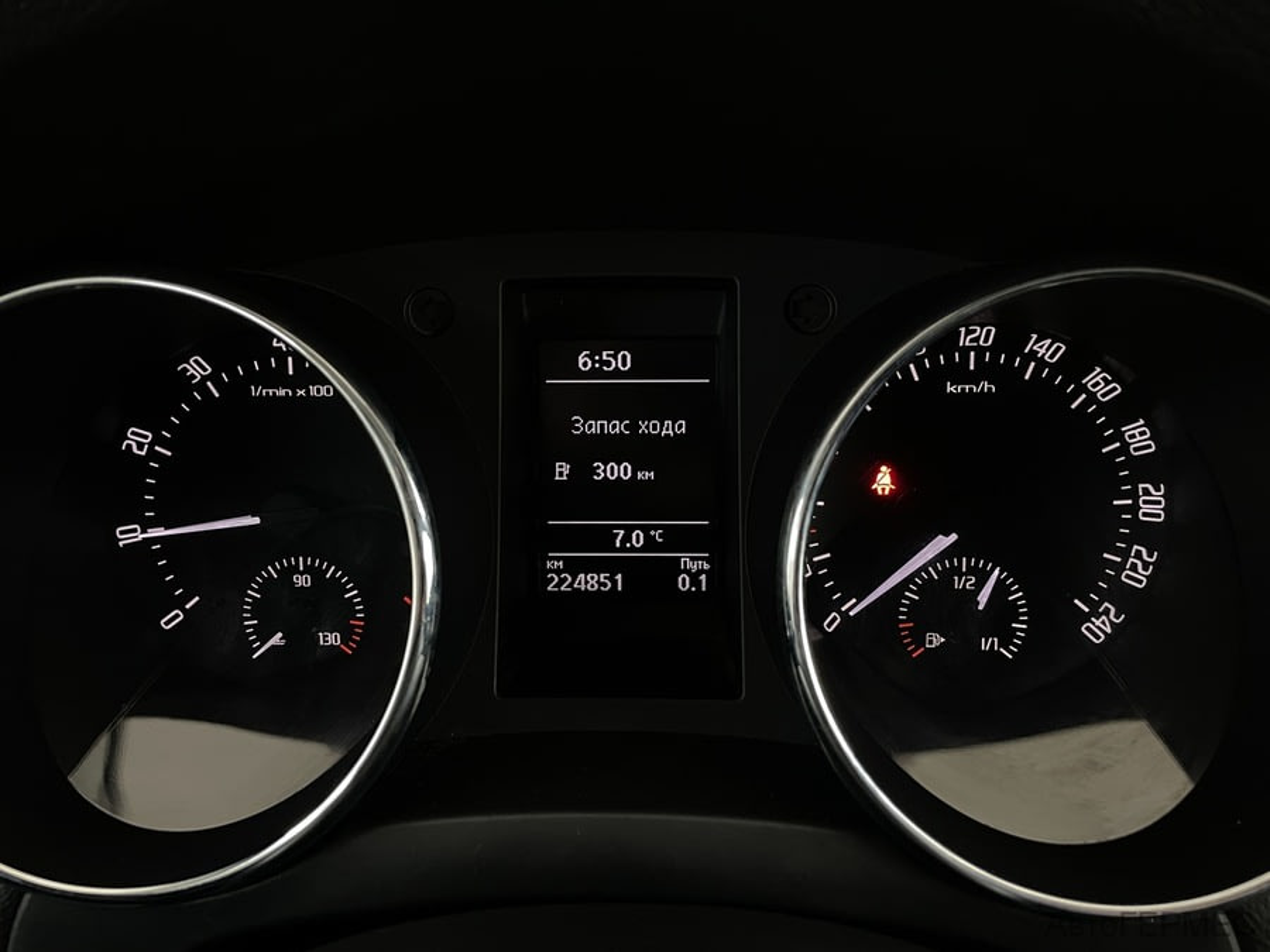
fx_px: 954
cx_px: 635
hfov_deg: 67.3
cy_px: 476
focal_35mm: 26
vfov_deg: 53.1
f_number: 1.6
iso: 320
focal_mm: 4.2
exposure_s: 1/33
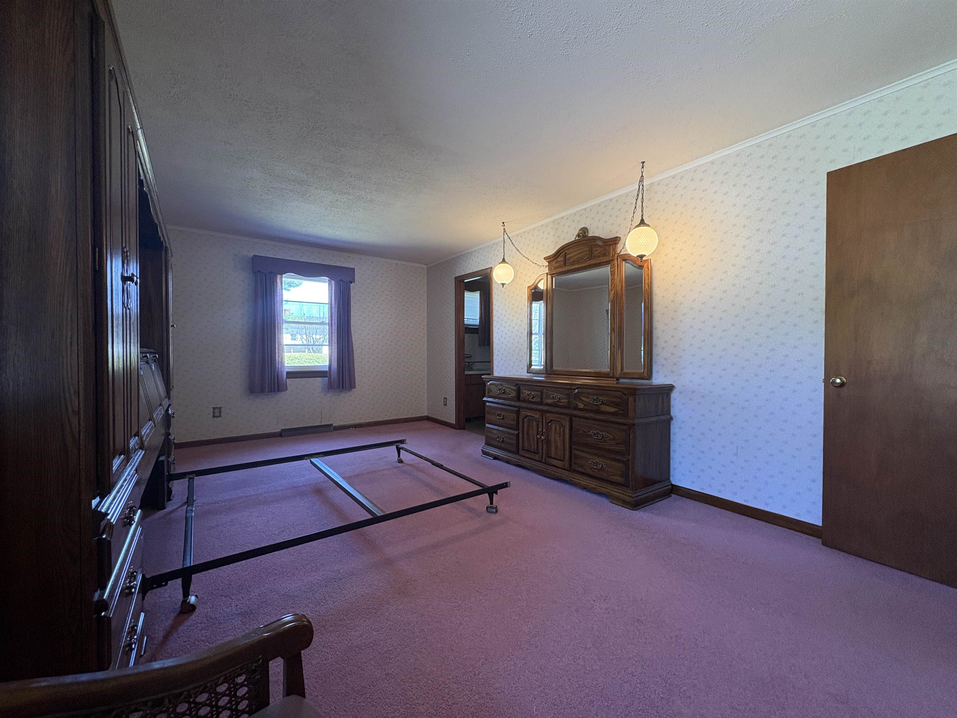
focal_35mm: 14
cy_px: 359
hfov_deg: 102.1
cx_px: 478
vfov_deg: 85.7
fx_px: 387
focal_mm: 2.22
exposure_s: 1/60
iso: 250
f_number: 2.2
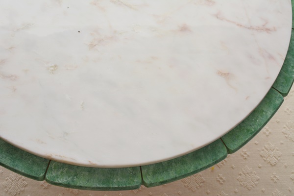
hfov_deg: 53.1
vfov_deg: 36.9
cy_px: 98
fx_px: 294
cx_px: 147
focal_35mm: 36
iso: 200
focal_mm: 24
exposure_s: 1/125
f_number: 5.6
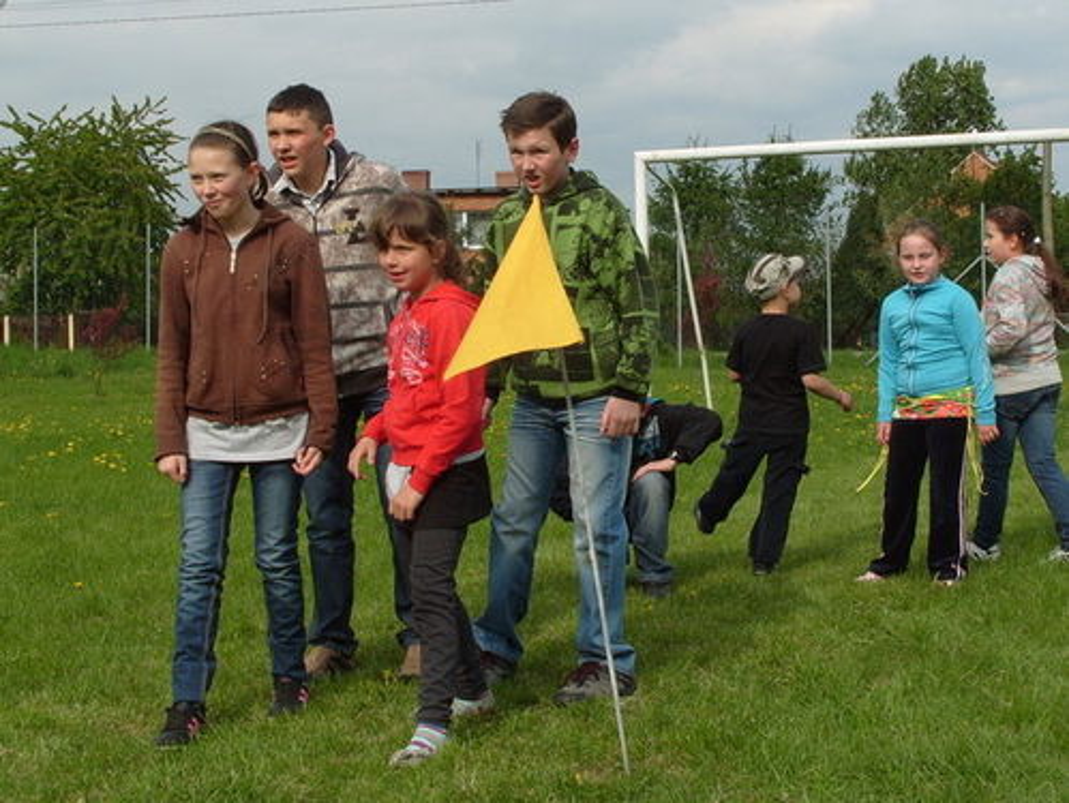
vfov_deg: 40.7
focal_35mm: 35
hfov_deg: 52.6
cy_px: 402
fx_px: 1082
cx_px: 534
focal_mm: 7.8
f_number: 6.3
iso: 80
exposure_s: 1/350
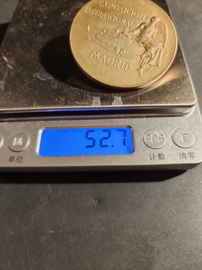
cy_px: 135
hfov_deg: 58.9
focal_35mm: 23
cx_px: 101
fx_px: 179
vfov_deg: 73.9
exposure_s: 1/124
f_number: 1.6
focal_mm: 6.06
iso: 250
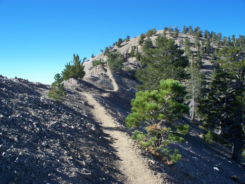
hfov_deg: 51.4
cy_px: 92
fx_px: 255
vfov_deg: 39.7
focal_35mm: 36
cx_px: 122
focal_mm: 7.54
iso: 80
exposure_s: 1/250
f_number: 5
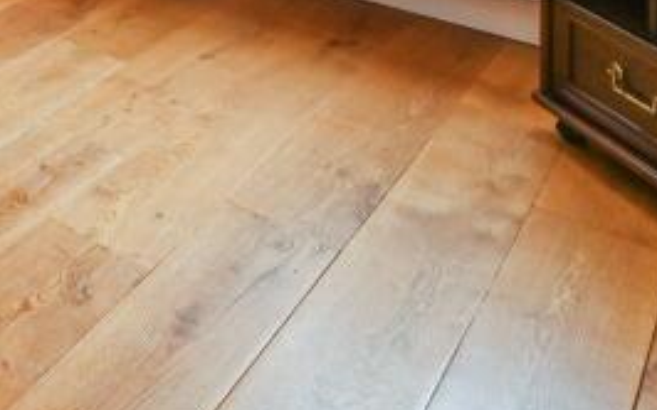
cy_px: -393
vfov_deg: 17.4
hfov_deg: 29.6
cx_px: -200
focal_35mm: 55
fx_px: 984
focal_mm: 14
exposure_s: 1/15
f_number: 8
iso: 400
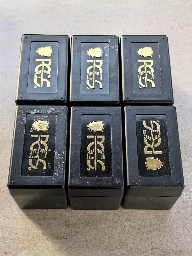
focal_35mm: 54
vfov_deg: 35.5
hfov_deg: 27.0
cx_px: 96
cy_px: 128
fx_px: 399
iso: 50
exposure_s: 1/195
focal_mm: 6.98
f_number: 2
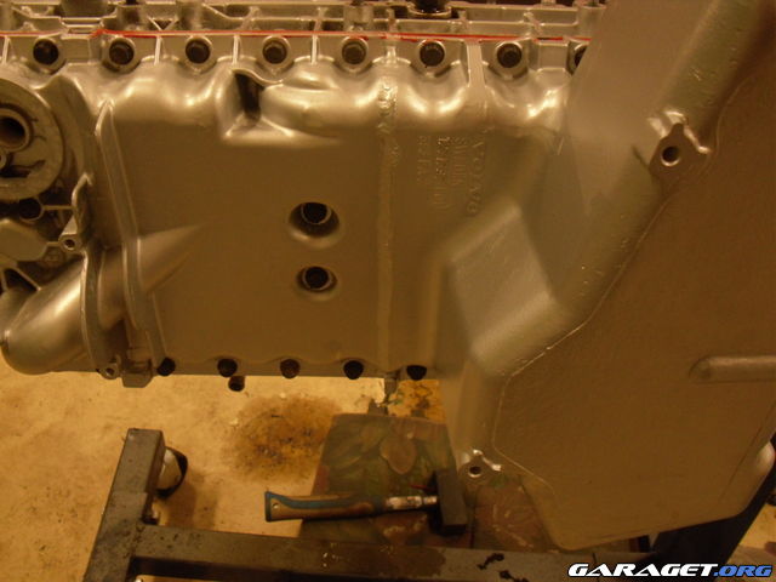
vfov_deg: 40.7
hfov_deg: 52.6
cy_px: 291
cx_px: 388
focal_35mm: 35
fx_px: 785
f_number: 3
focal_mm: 6.3
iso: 400
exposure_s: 1/26
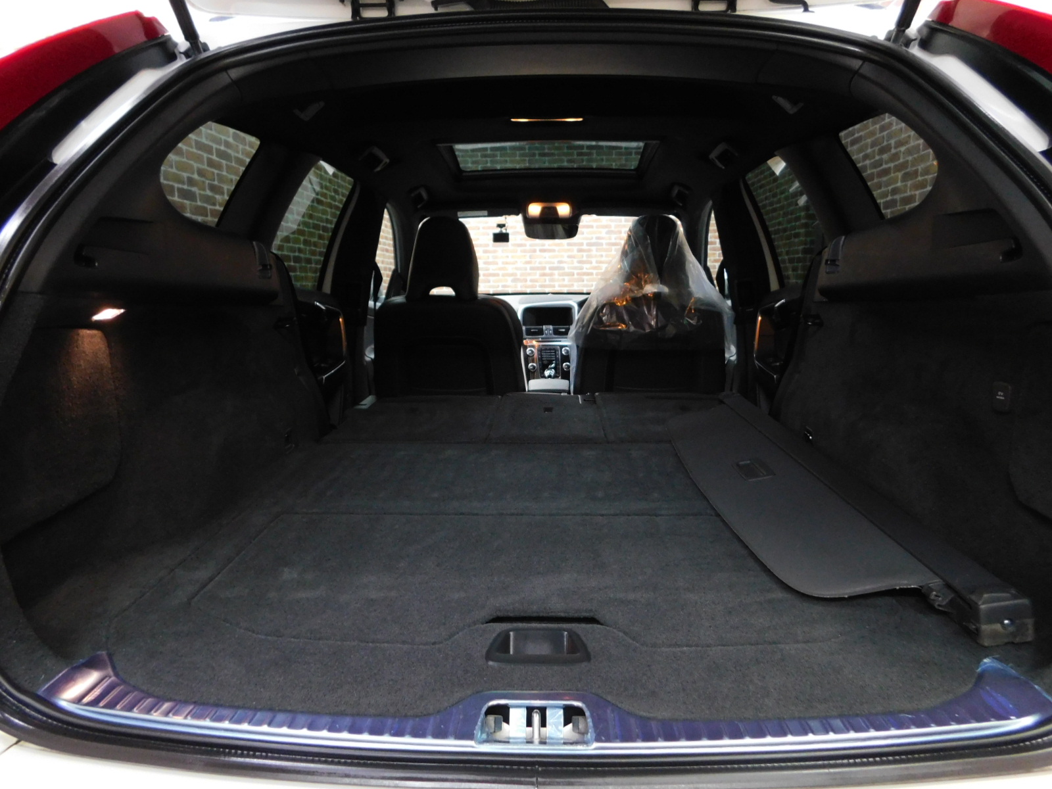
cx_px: 526
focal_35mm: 23
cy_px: 394
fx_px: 699
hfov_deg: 73.9
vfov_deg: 58.9
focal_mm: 4
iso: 400
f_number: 3
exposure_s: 1/15
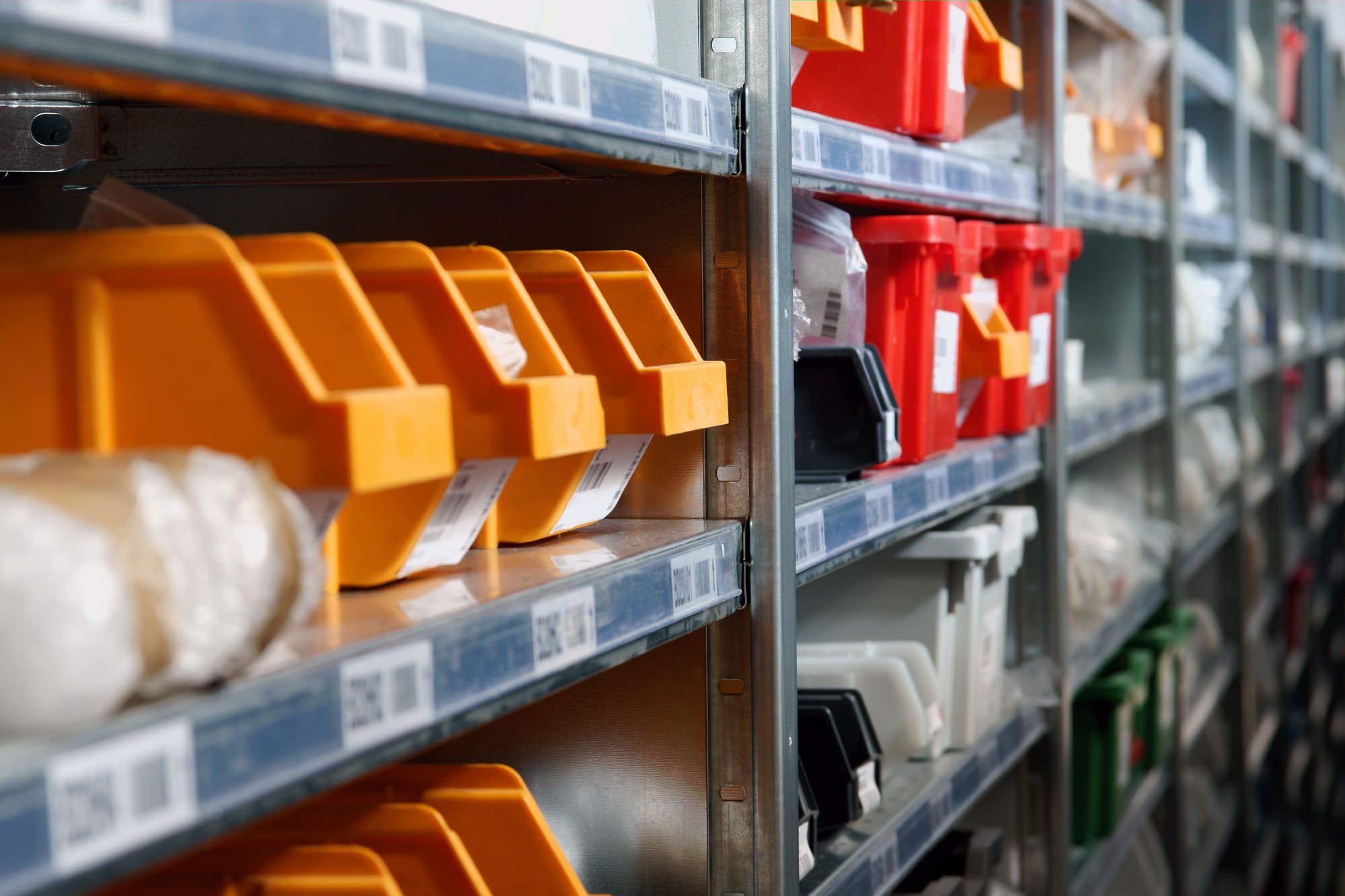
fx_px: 3922
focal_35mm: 105
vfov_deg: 13.0
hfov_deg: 19.5
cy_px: 448
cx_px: 672
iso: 100
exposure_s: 1/20
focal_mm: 70
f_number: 6.7
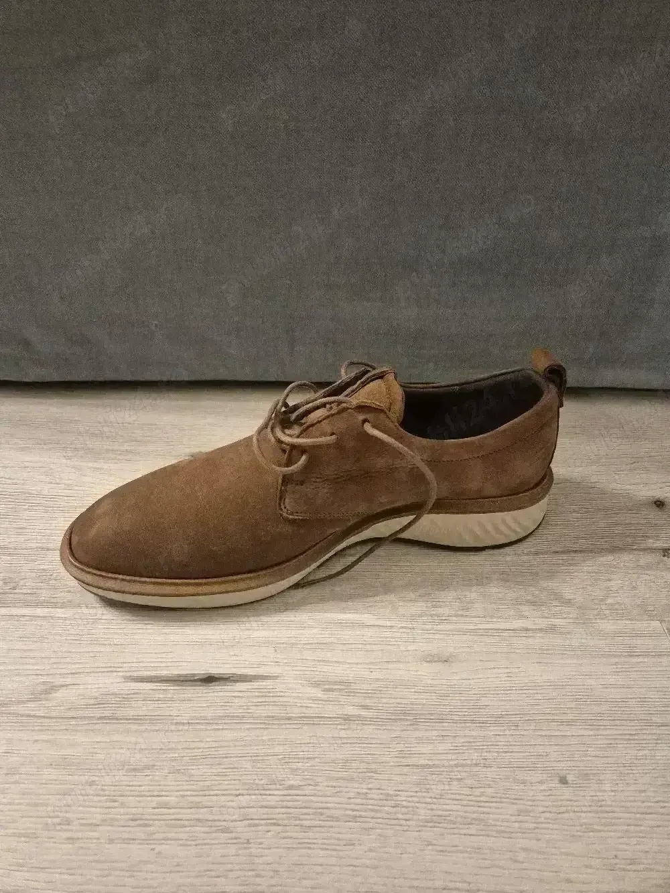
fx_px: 593
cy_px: 446
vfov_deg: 73.9
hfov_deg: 58.9
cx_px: 335
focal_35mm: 23
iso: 1250
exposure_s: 1/100
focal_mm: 5.4
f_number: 1.8
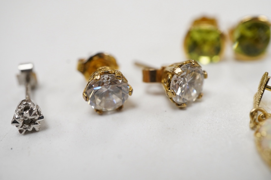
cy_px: 90
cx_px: 136
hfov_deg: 43.6
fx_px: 339
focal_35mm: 45
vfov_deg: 29.9
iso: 1250
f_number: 11
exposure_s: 1/125
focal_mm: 30
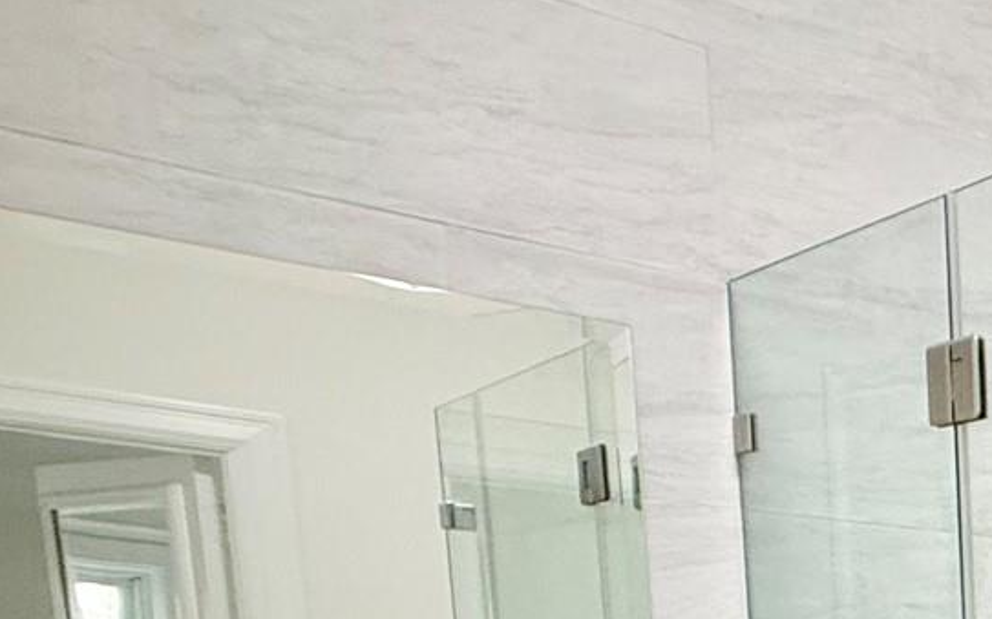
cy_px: 929
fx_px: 1514
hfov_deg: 23.8
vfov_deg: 20.0
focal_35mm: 56
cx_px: 1661
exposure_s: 1/60
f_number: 2.2
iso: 250
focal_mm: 2.22
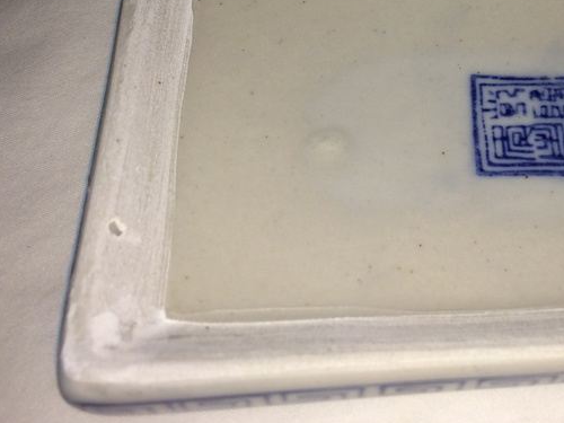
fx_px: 880
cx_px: 487
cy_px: 57
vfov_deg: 26.3
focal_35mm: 54
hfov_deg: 34.0
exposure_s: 1/321
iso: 32
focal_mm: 4.12
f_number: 2.2
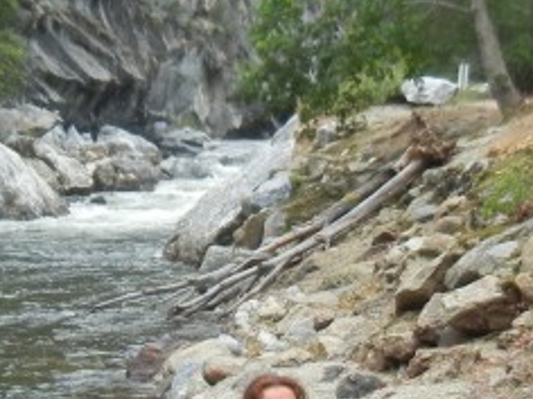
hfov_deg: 15.1
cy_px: 221
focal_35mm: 130
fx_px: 2002
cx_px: 192
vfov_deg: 11.4
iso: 160
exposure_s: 1/419
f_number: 3.5
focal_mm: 5.4
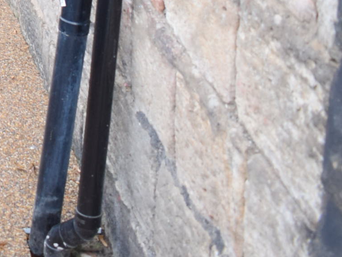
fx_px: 1008
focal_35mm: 102
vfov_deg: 13.3
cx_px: -185
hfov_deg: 17.2
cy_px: -182
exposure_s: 1/60
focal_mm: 18
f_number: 4
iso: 400
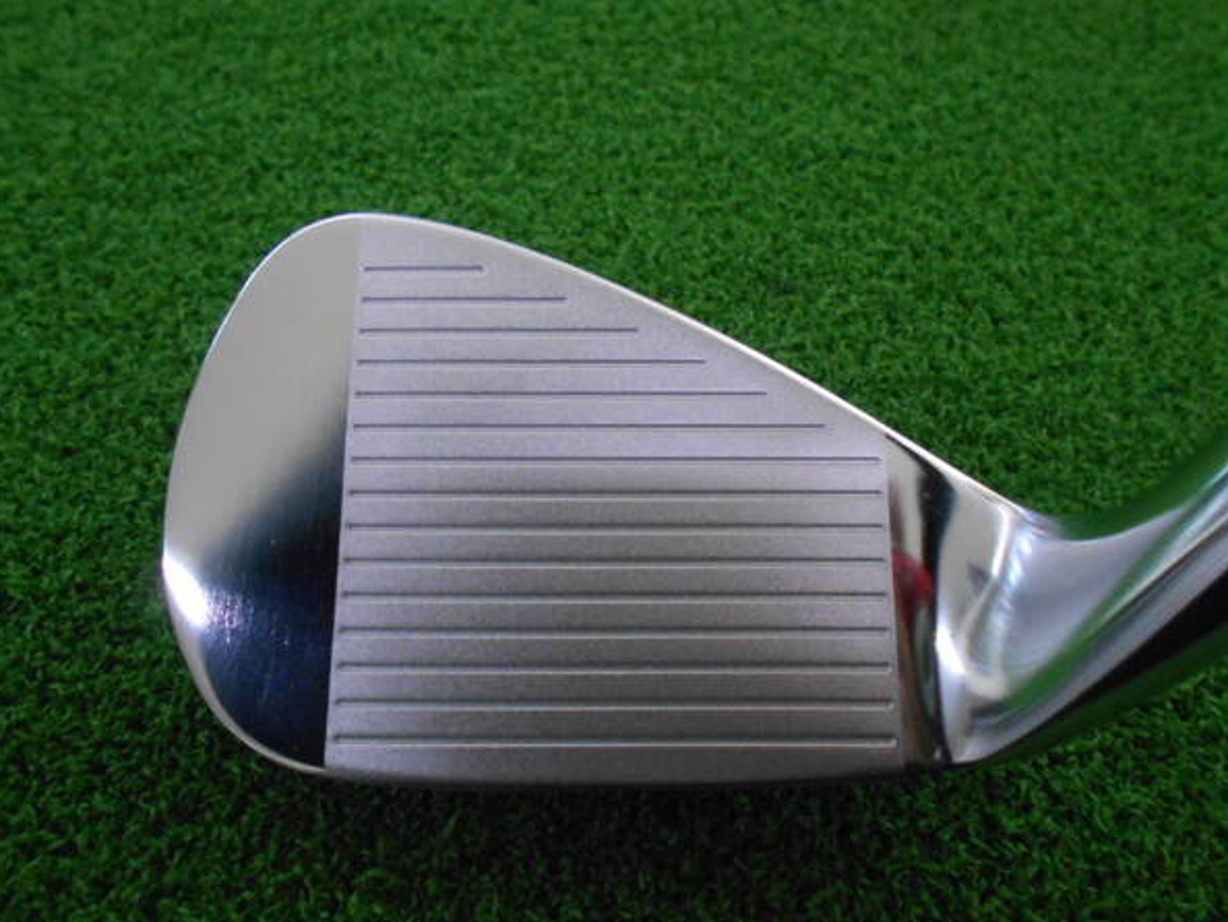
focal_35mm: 28
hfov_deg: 63.4
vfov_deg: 49.8
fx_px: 994
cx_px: 618
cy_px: 440
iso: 640
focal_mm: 4.6
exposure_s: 1/250
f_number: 3.2
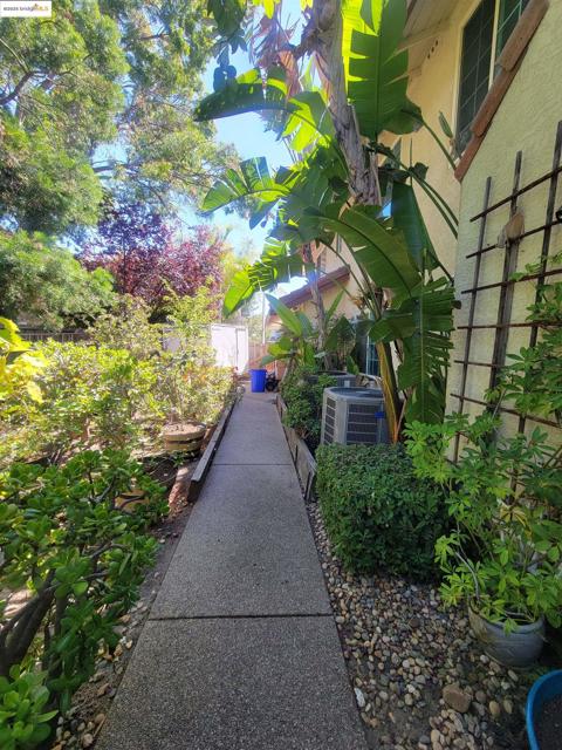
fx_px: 281
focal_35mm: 13
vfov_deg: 106.2
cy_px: 375
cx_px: 281
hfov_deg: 89.9
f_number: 2.2
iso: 50
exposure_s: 1/189
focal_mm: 2.2
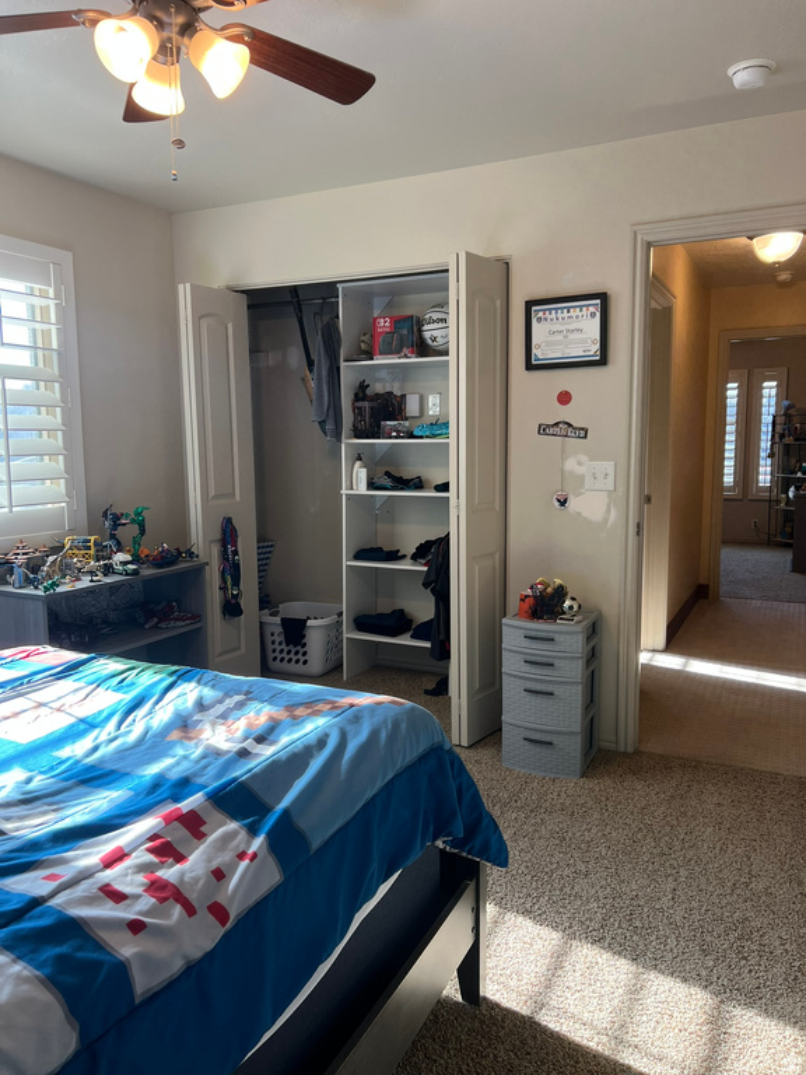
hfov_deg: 53.1
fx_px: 807
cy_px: 538
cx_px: 403
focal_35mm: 26
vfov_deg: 67.3
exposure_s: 1/133
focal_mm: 5.7
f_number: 1.5
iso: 64
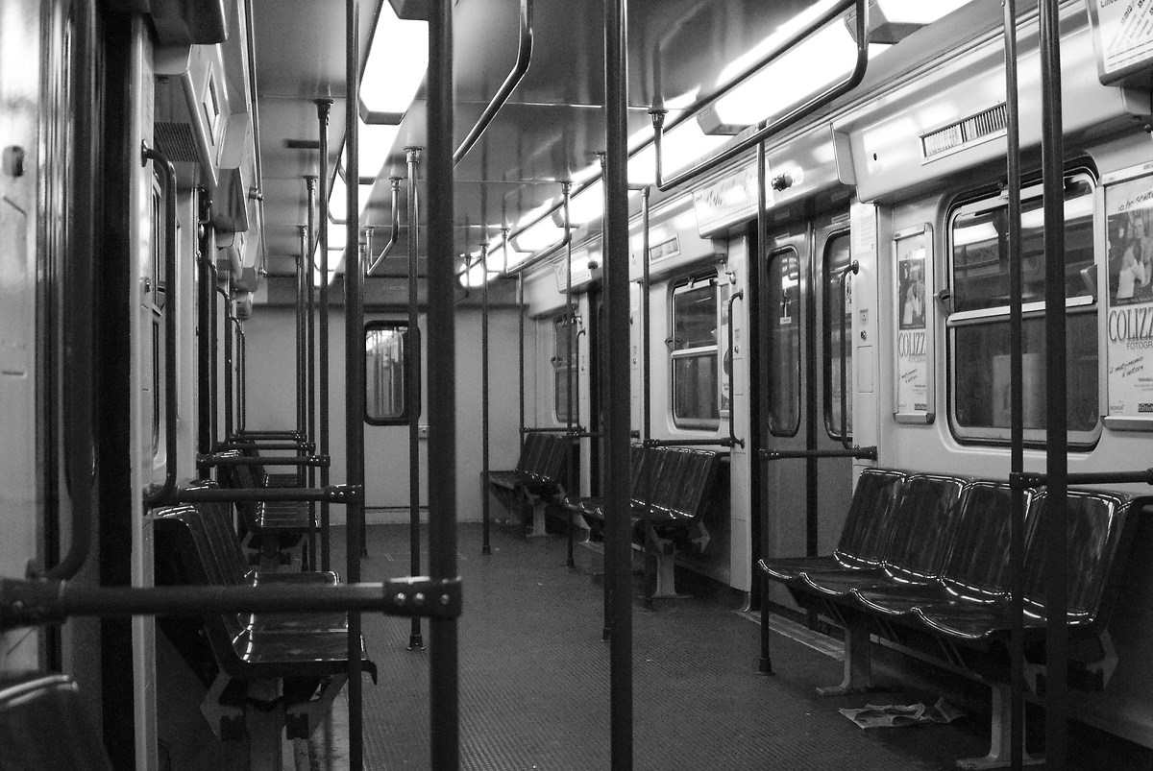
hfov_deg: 46.4
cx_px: 576
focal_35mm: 42
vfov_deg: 32.0
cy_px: 386
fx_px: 1347
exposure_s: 1/100
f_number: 3.5
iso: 1600
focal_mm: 28
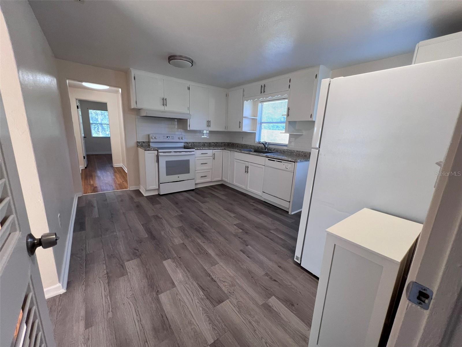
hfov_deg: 106.2
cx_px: 231
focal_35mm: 13
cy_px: 174
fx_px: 174
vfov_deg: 89.9
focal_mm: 1.57
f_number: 1.8
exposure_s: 1/120
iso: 125
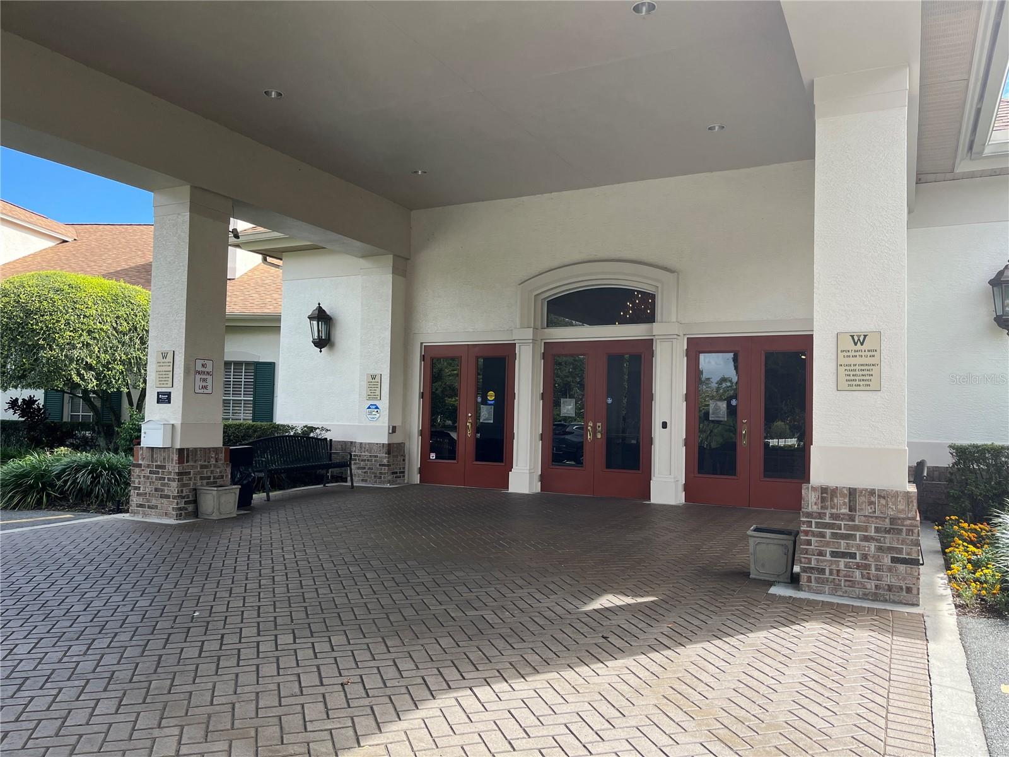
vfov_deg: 53.1
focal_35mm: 26
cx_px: 504
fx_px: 758
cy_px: 378
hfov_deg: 67.3
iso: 50
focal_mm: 5.1
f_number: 1.6
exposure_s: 1/810
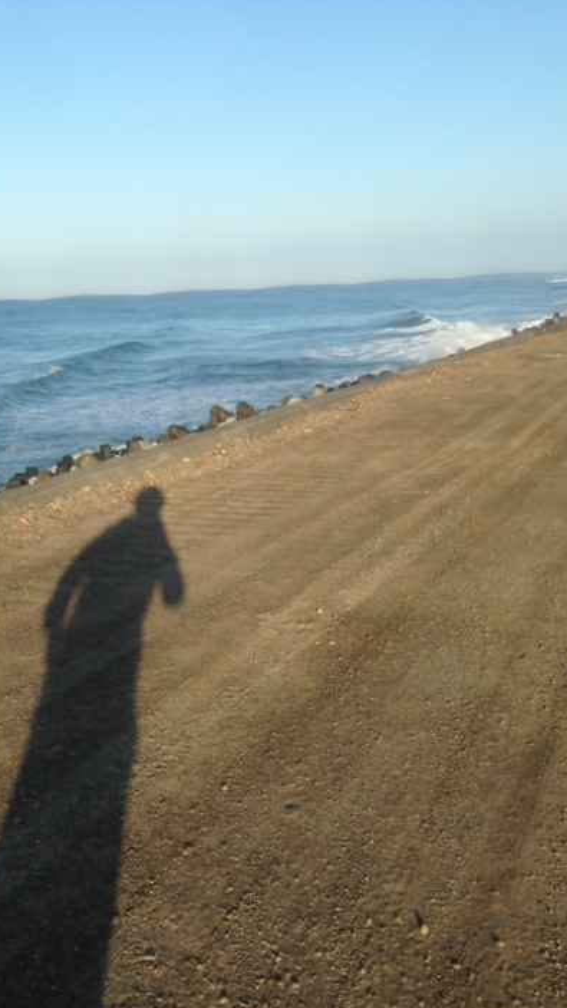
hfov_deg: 29.0
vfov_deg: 49.3
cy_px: 560
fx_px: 1096
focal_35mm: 41
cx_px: 230
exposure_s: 1/1043
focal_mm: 4.12
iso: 50
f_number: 2.4
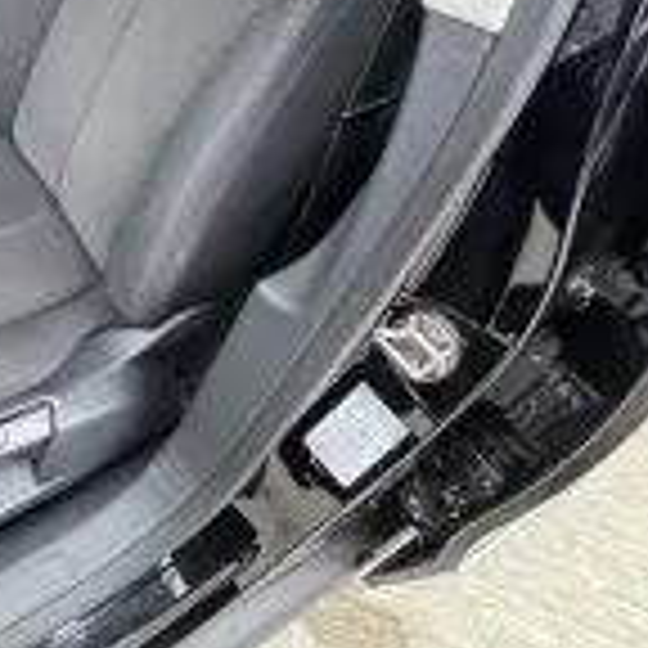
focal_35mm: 31
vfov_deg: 47.4
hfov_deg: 45.4
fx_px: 657
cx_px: 18
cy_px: 68
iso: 1000
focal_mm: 2.22
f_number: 2.2
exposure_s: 1/50
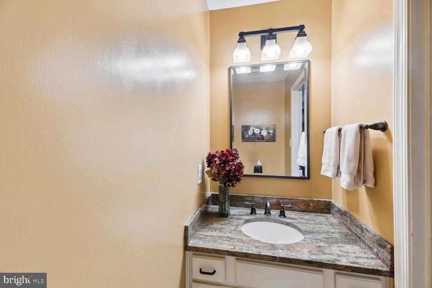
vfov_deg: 81.2
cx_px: 216
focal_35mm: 14
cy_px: 144
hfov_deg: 104.2
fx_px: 168
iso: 100
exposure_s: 1/6
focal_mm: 14
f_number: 9
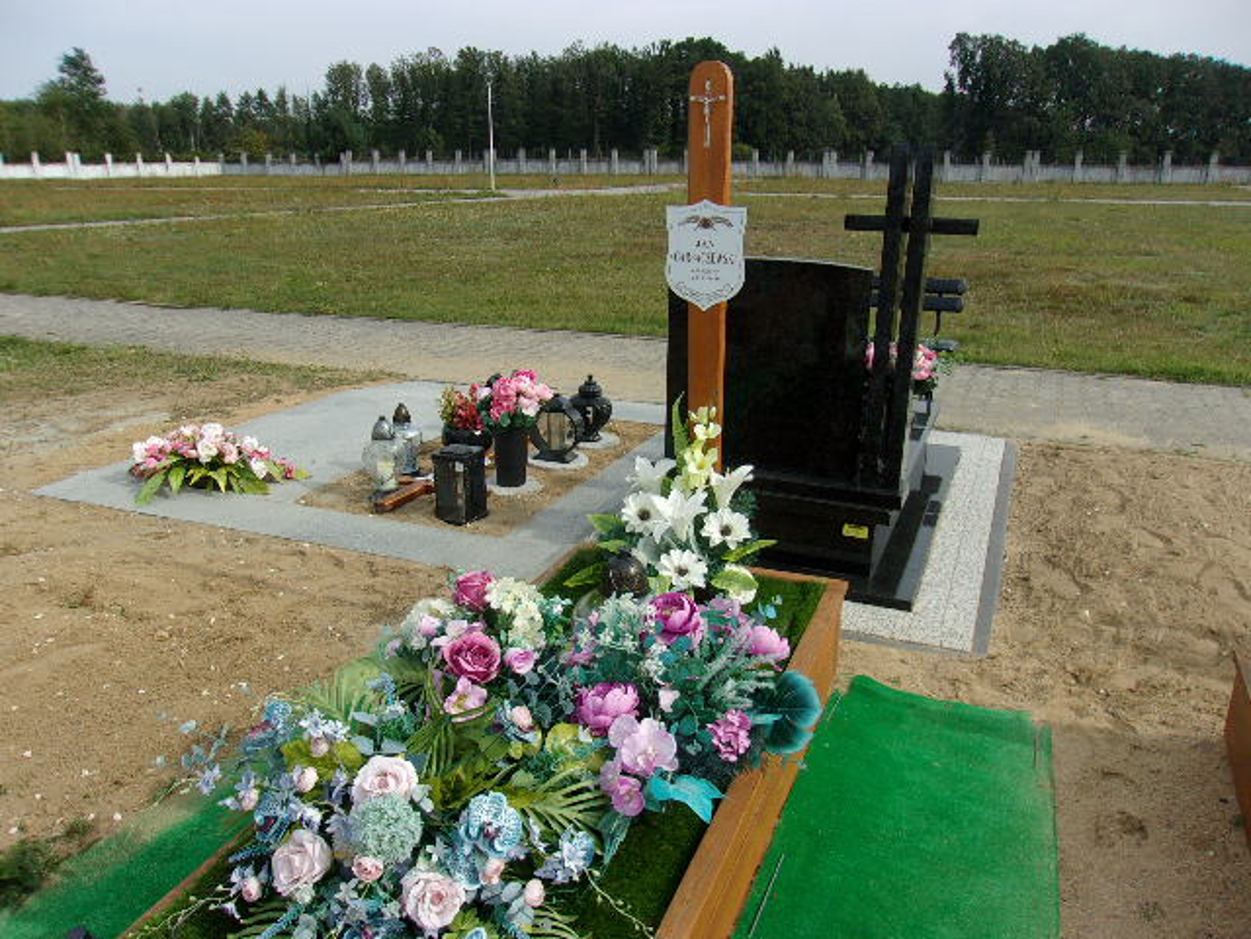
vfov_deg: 51.4
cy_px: 470
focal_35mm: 27
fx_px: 976
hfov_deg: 65.3
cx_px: 626
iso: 80
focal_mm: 4.9
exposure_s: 1/90
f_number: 10.4
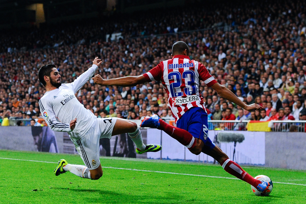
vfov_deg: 18.2
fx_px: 637
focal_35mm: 75
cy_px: 102
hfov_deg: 27.0
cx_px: 153
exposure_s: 1/1250
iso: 1600
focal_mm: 75
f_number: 3.2
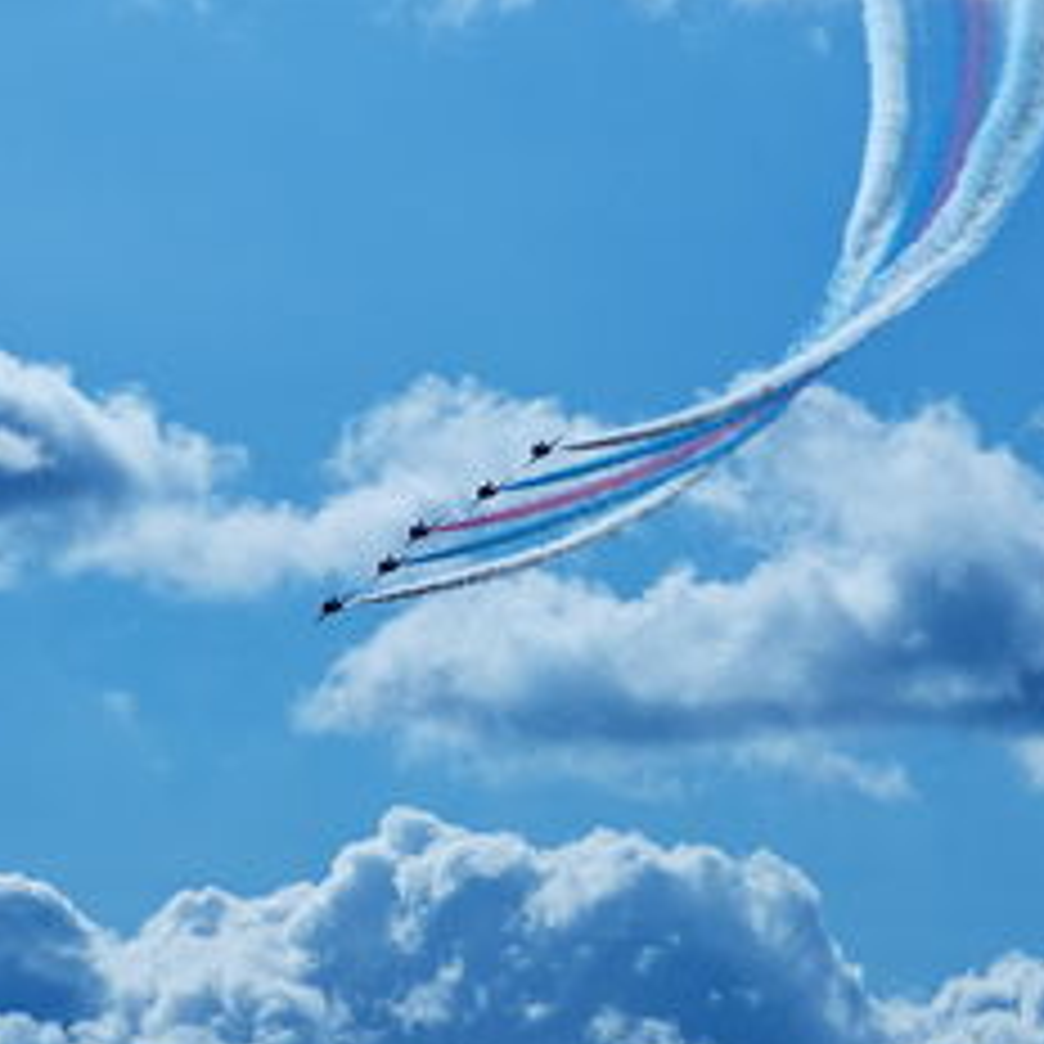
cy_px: 515
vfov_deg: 4.9
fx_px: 12309
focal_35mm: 361
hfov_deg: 4.9
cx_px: 533
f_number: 16
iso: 400
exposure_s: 1/1000
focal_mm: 165
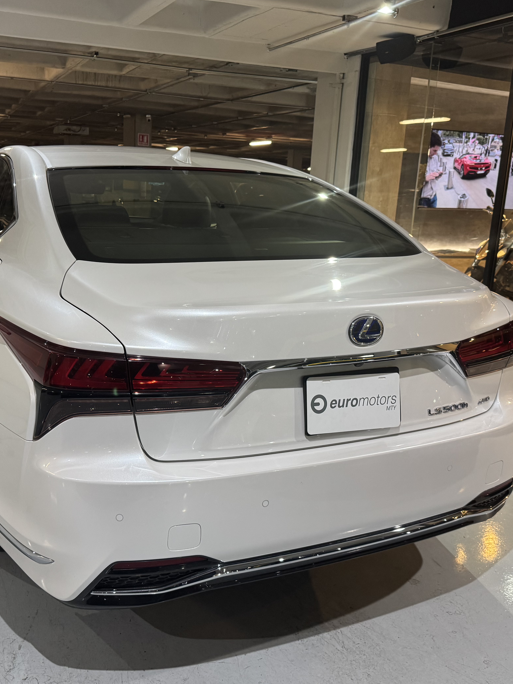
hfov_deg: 42.9
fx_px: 652
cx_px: 225
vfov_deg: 55.3
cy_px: 337
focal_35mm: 33
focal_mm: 6.76
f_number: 1.78
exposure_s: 1/60
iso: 250
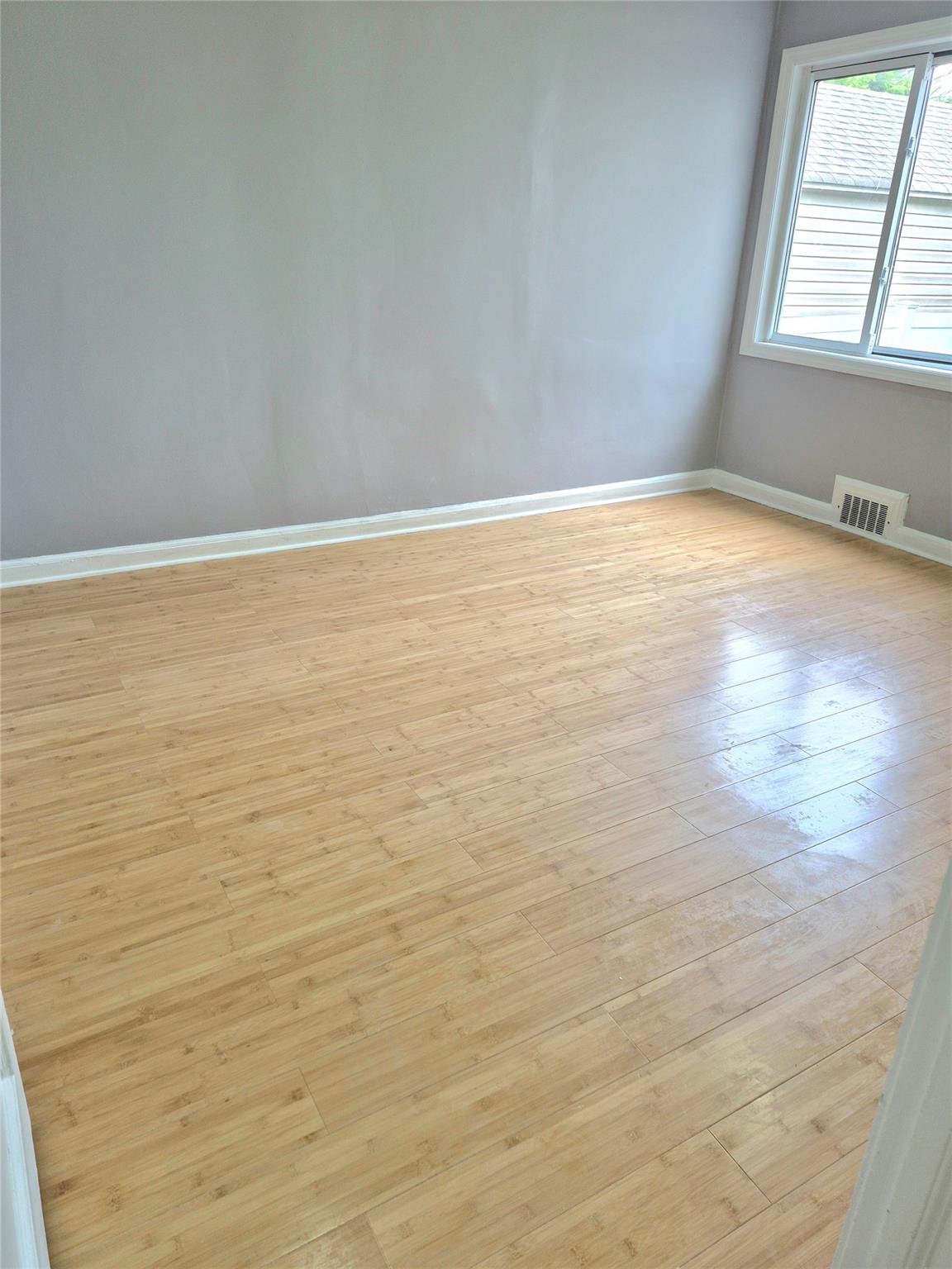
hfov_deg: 58.9
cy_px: 634
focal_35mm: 23
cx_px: 476
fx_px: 843
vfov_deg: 73.9
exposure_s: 1/120
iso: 40
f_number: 1.8
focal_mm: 5.4
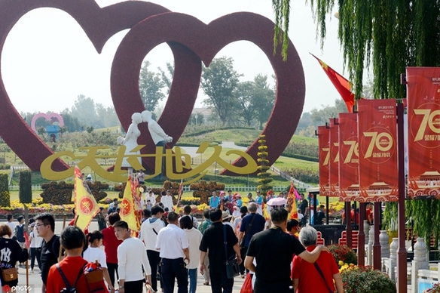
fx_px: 1007
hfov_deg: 24.6
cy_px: 146
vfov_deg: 16.5
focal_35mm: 82
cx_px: 220
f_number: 5.6
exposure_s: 1/500
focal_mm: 55
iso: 100
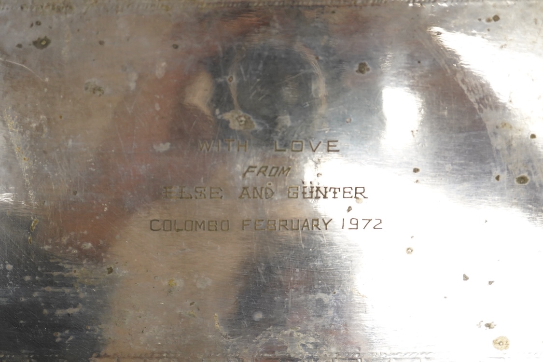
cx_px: 272
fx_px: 679
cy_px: 181
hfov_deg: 43.6
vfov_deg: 29.9
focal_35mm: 45
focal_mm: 30
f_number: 3.5
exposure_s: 1/400
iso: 2500
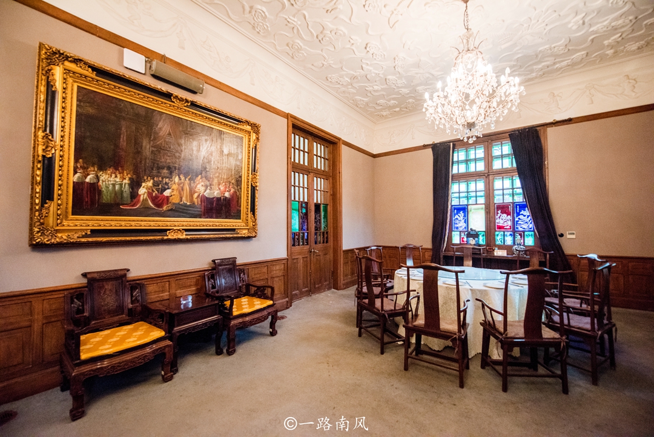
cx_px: 327
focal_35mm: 14
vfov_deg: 81.3
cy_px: 218
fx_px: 254
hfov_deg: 104.2
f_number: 3.5
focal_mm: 14
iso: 2500
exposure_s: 1/100
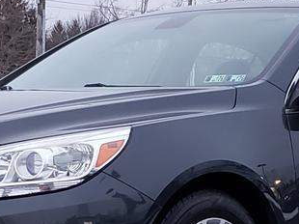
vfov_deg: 17.0
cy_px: 174
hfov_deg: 22.8
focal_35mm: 86
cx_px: 175
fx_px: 742
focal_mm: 4.3
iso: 250
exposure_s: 1/28
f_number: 1.5
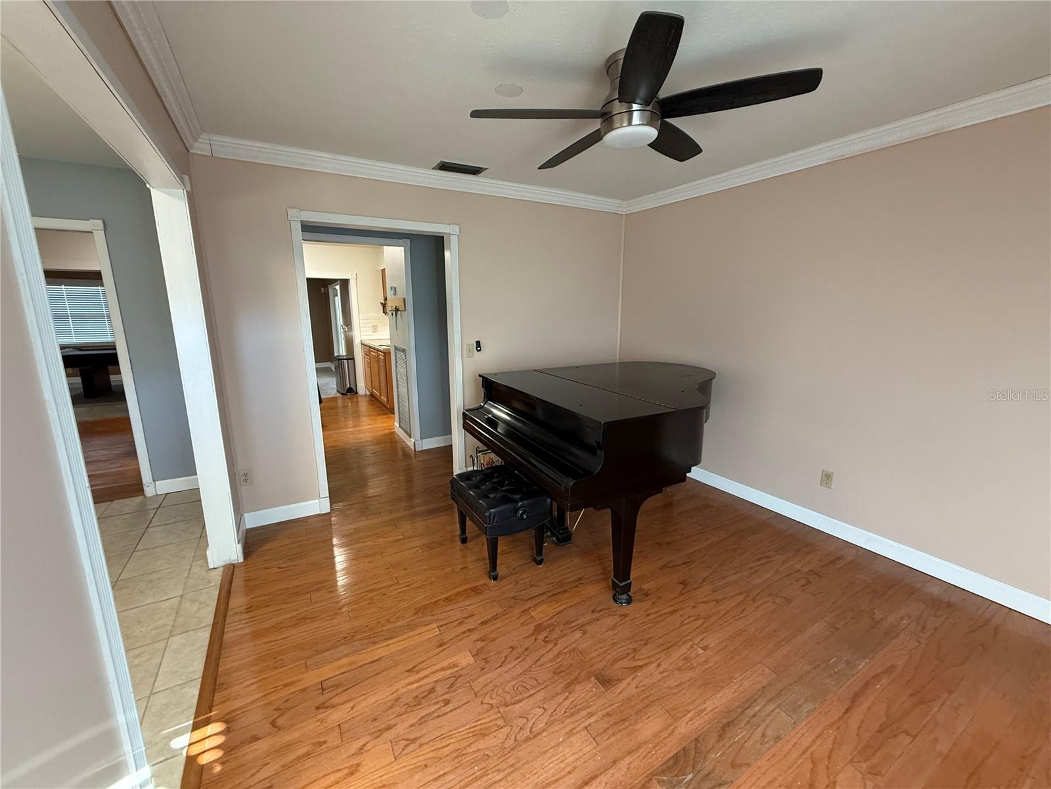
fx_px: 425
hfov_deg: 102.1
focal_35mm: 14
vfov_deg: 85.7
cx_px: 526
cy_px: 394
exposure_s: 1/60
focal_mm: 2.22
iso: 320
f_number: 2.2
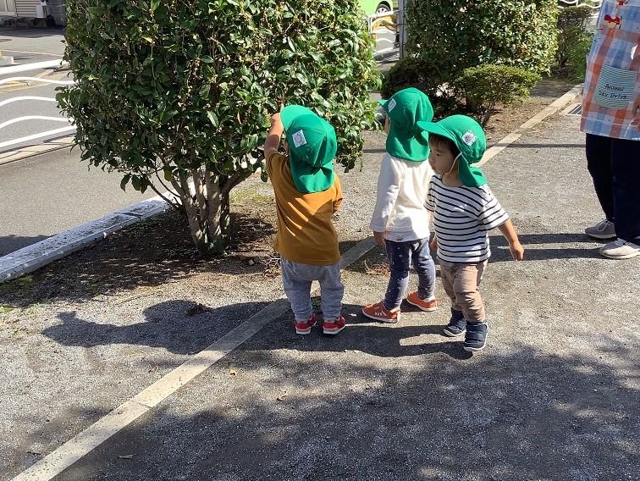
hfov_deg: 58.3
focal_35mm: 31
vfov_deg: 45.5
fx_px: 574
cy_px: 240
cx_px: 320
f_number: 2.4
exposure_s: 1/525
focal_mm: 3.3
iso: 25
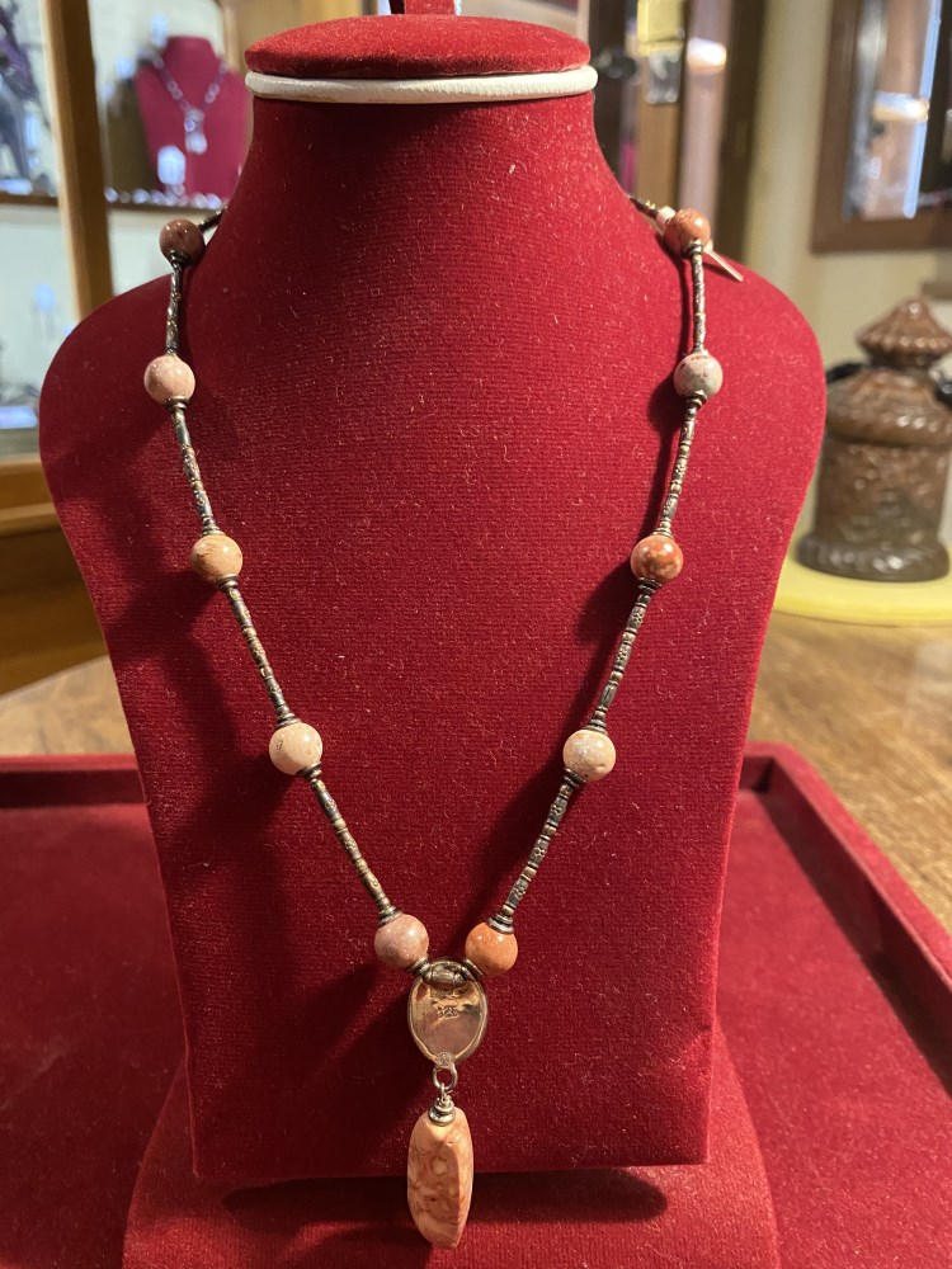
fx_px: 953
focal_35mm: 26
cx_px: 476
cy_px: 634
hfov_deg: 53.1
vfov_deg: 67.3
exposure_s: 1/33
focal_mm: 4.25
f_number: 1.8
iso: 640
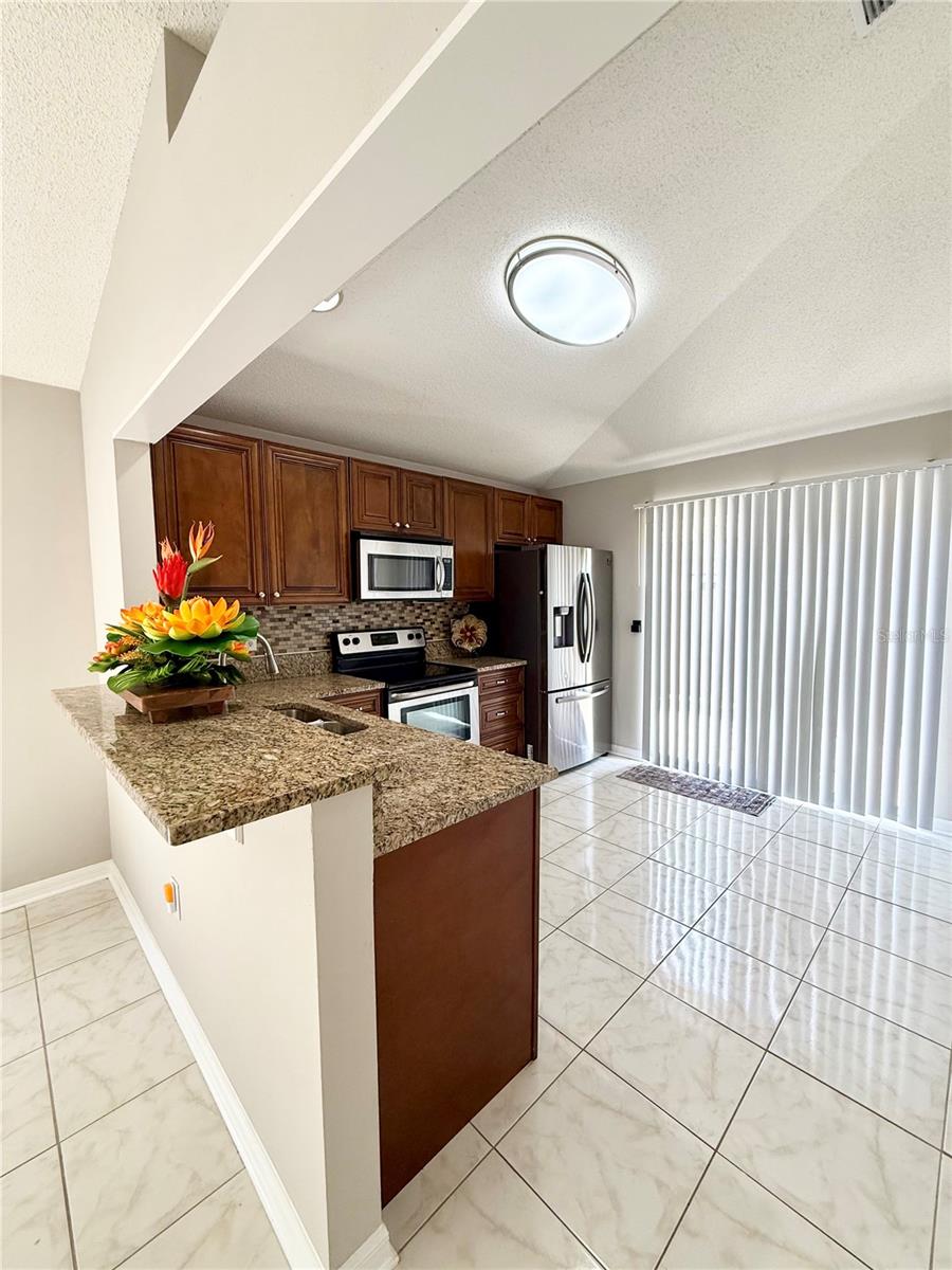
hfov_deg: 85.7
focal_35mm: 14
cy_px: 635
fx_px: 513
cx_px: 476
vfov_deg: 102.1
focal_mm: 2.22
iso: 200
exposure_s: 1/120
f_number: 2.2
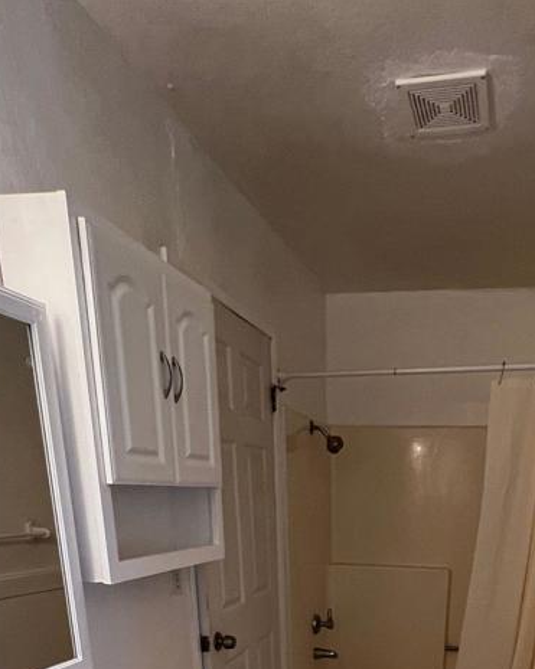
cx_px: 375
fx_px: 554
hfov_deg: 50.2
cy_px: 712
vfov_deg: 47.6
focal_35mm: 28
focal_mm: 1.57
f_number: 1.8
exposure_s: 1/60
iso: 400
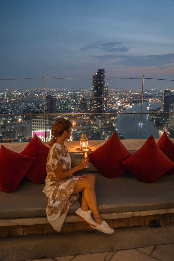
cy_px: 130
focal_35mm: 29
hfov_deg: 45.0
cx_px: 87
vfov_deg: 63.7
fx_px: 210
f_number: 2.8
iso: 5000
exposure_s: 1/30
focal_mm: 29
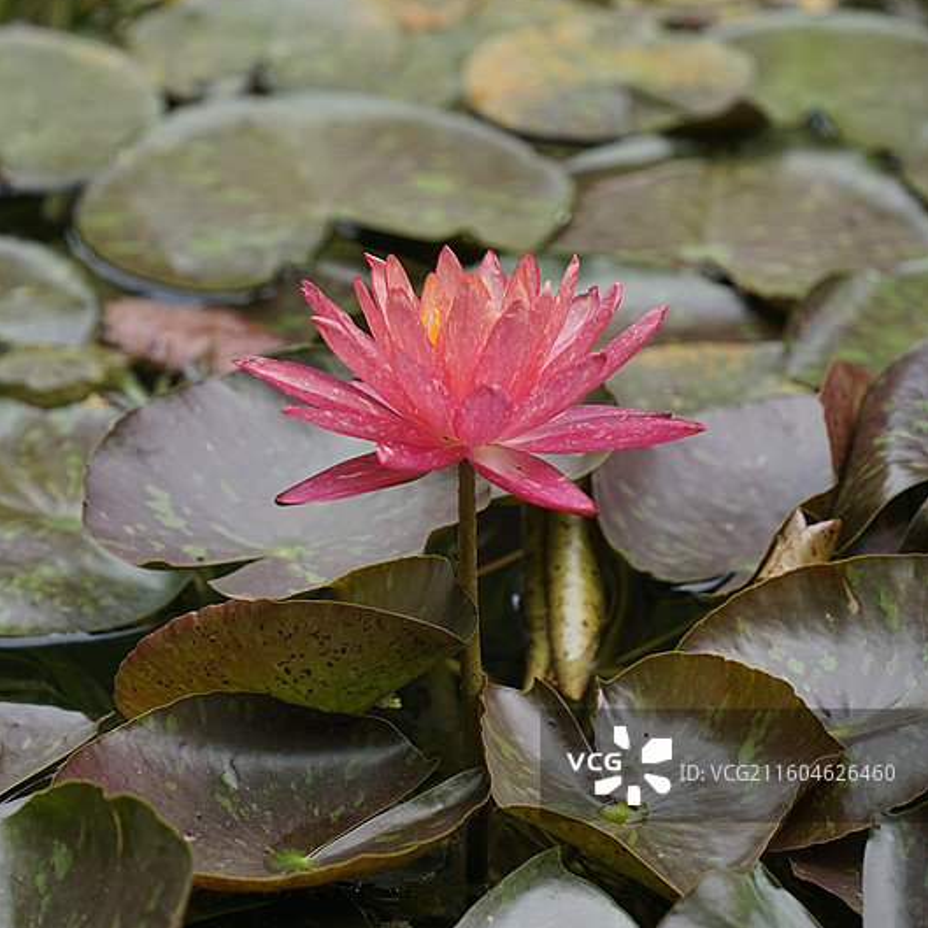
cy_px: 437
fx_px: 7795
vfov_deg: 6.8
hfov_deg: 6.8
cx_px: 464
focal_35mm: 257
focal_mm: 200
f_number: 5.6
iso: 125
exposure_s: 1/320
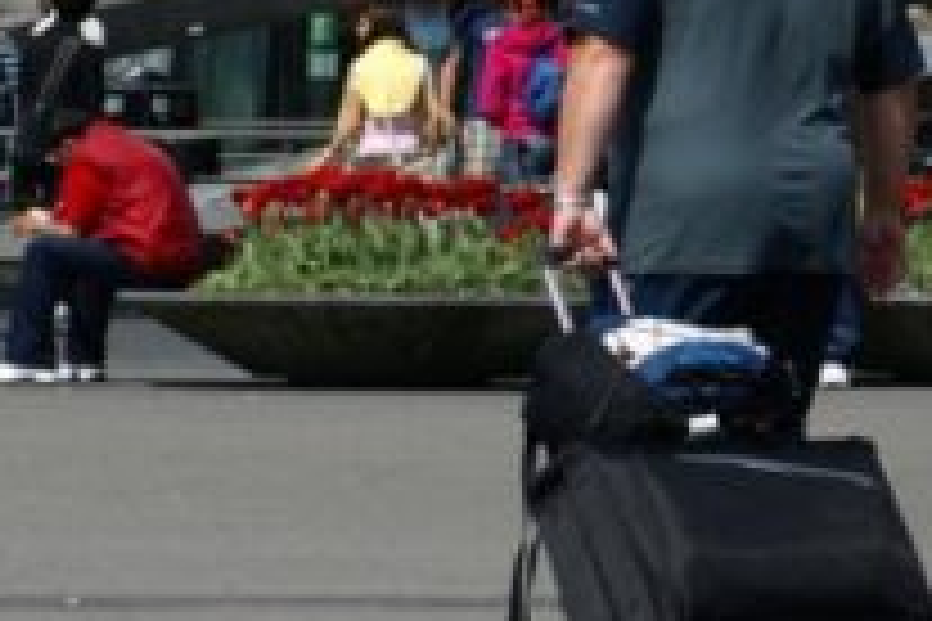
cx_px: 702
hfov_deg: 5.6
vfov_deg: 3.7
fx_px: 9590
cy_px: -155
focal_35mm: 370
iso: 100
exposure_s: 1/250
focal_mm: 85
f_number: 10
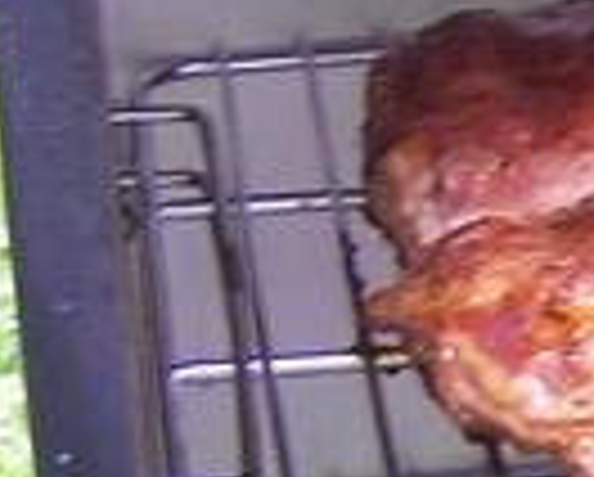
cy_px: 817
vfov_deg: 6.1
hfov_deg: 7.2
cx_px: 1476
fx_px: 4437
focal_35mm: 252
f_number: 2.8
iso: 100
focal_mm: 6.3
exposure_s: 1/30
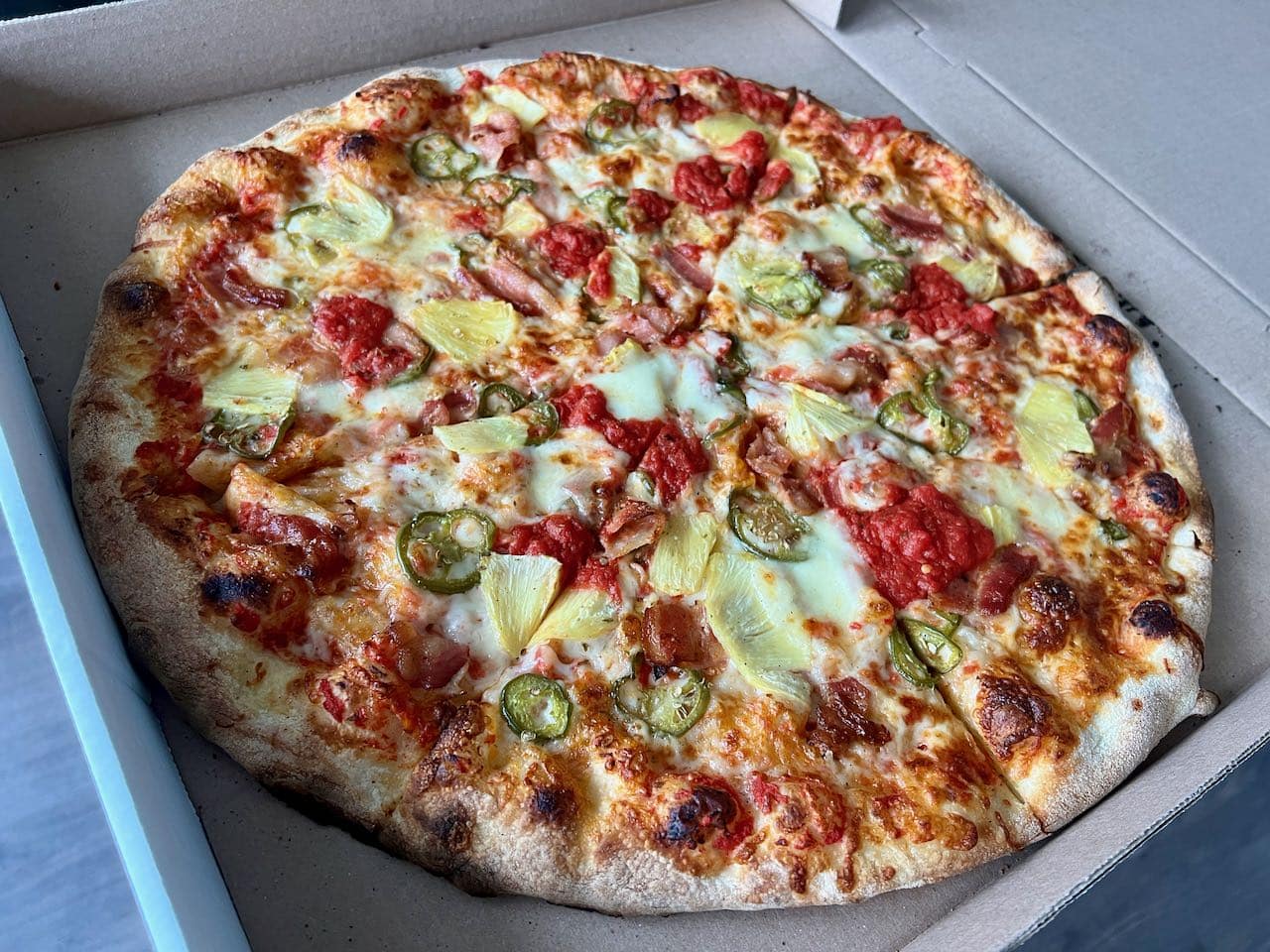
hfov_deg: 67.3
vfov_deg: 53.1
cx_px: 635
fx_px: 954
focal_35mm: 26
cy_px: 476
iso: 125
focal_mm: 5.7
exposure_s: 1/79
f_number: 1.5
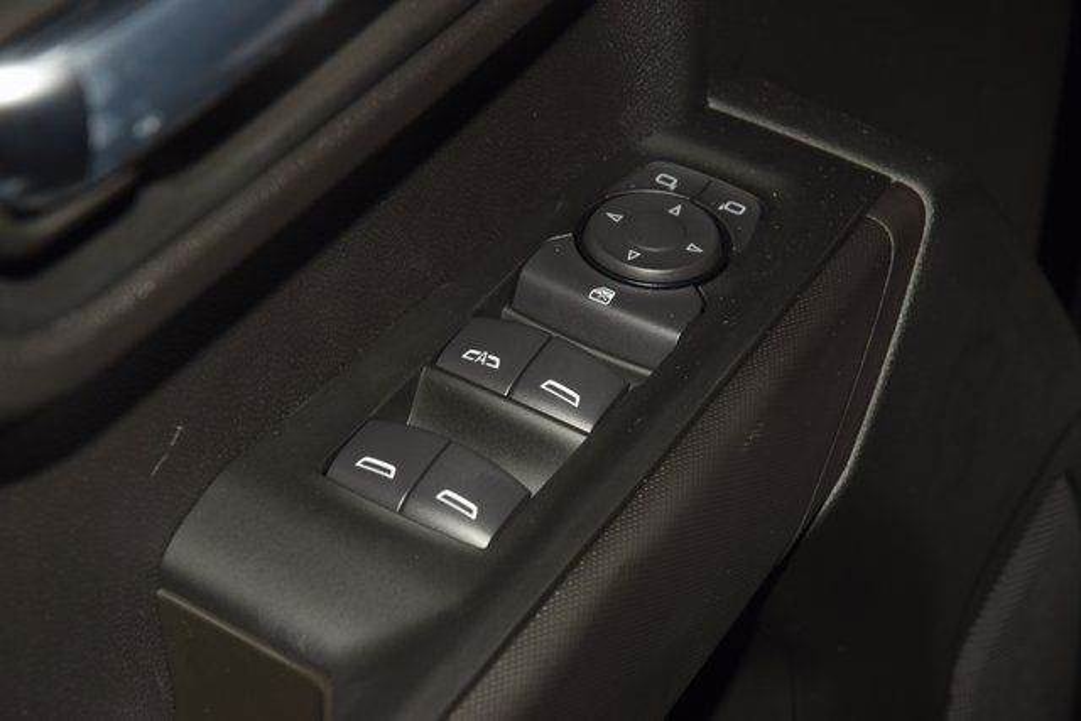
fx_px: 3153
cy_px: 360
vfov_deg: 13.0
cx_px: 540
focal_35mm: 105
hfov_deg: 19.5
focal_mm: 70
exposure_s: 1/125
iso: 100
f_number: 8
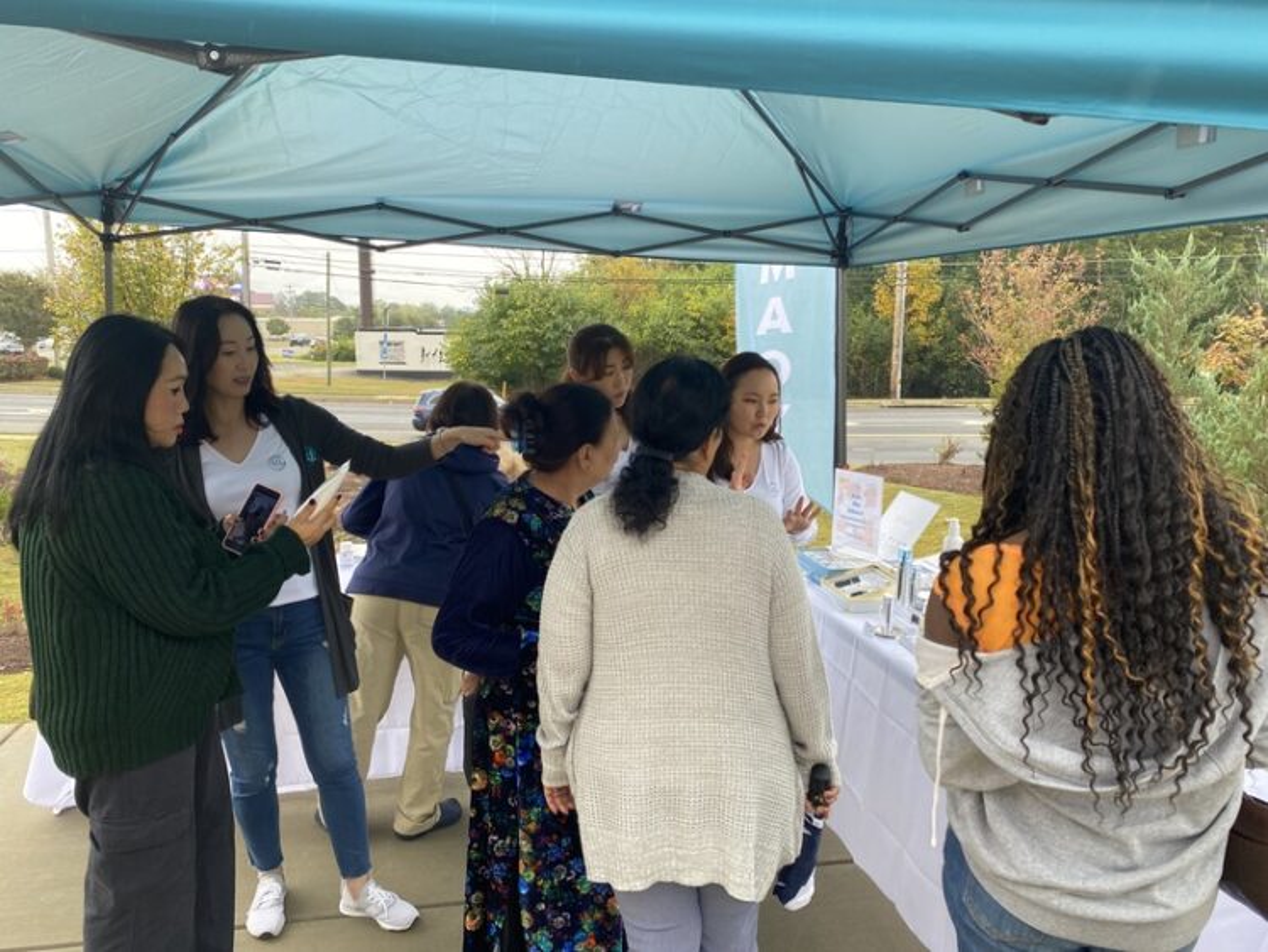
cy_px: 476
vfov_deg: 53.1
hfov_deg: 67.3
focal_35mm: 26
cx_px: 634
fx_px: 953
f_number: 1.8
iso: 64
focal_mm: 4.25
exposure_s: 1/122
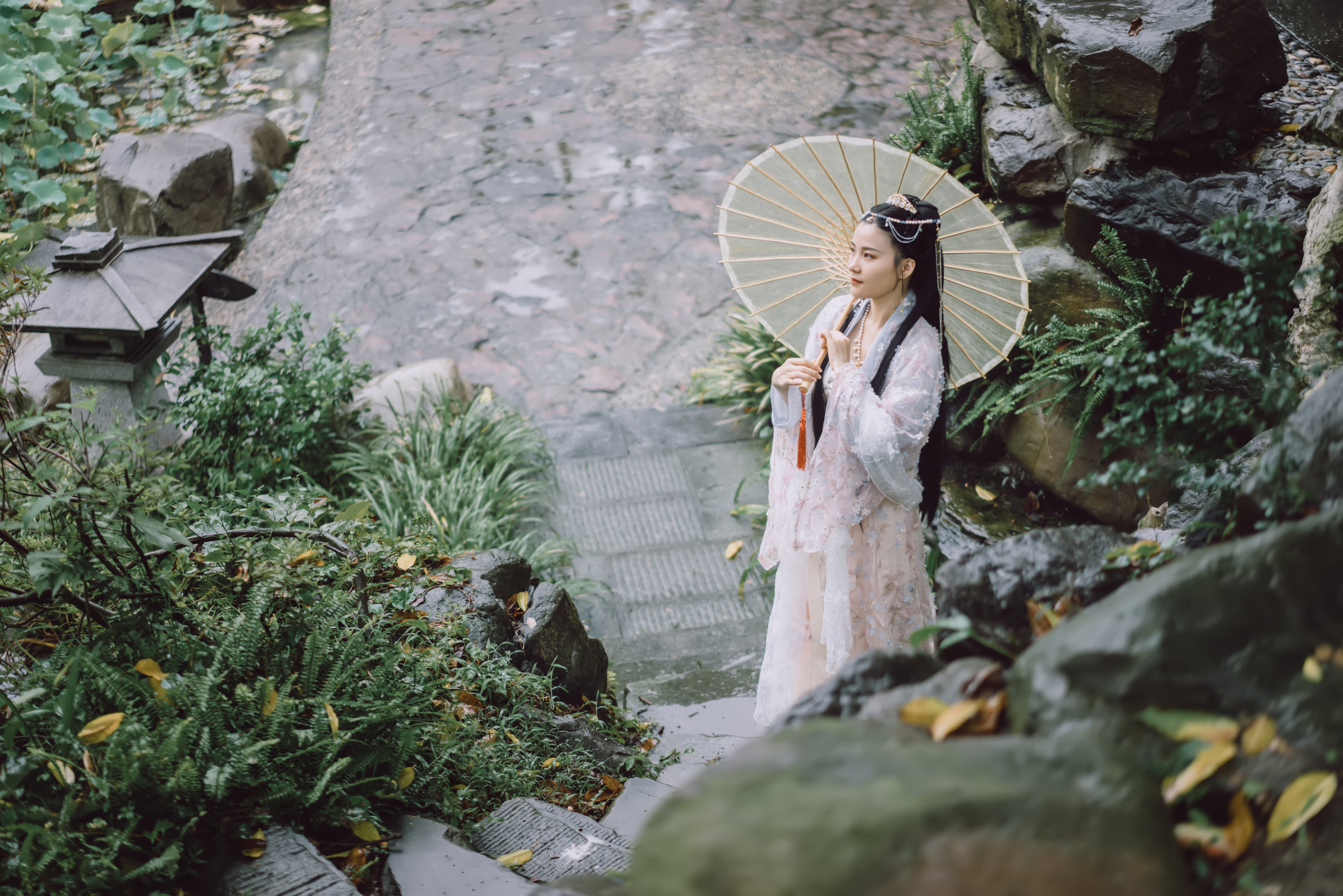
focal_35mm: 55
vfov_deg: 24.6
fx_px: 2052
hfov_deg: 36.2
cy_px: 448
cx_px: 672
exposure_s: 1/500
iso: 100
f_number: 1.8
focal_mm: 55
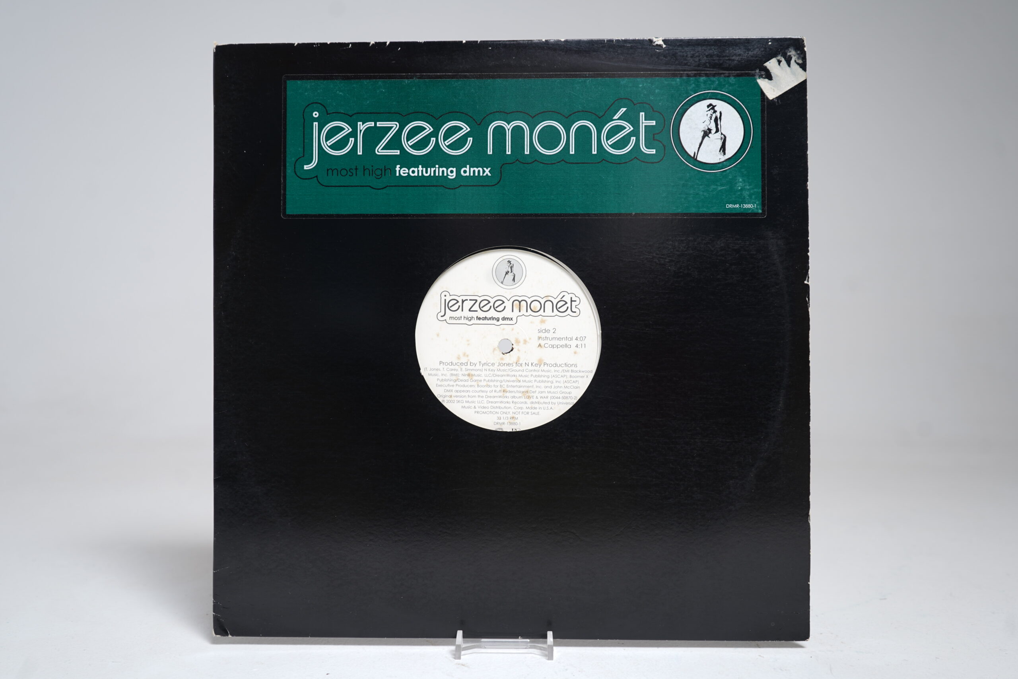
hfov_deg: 61.9
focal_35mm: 30
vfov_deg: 43.6
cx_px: 509
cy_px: 340
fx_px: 848
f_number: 5
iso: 64
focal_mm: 30
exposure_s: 1/3
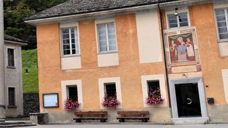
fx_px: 455
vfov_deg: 15.7
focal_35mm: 75
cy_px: -2
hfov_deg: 26.5
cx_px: -5
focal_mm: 21
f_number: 7.1
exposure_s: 1/200
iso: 320
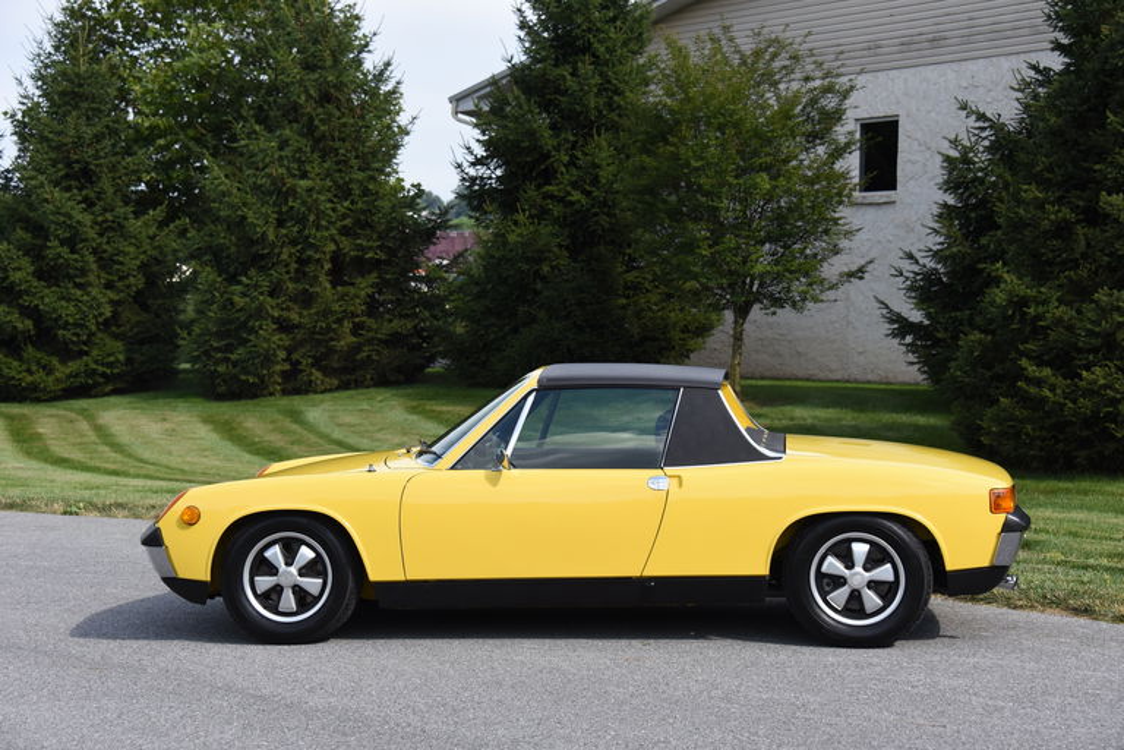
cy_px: 375
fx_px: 2029
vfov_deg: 20.9
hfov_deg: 31.0
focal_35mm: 65
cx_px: 562
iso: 1400
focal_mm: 65
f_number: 6.3
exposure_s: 1/4000
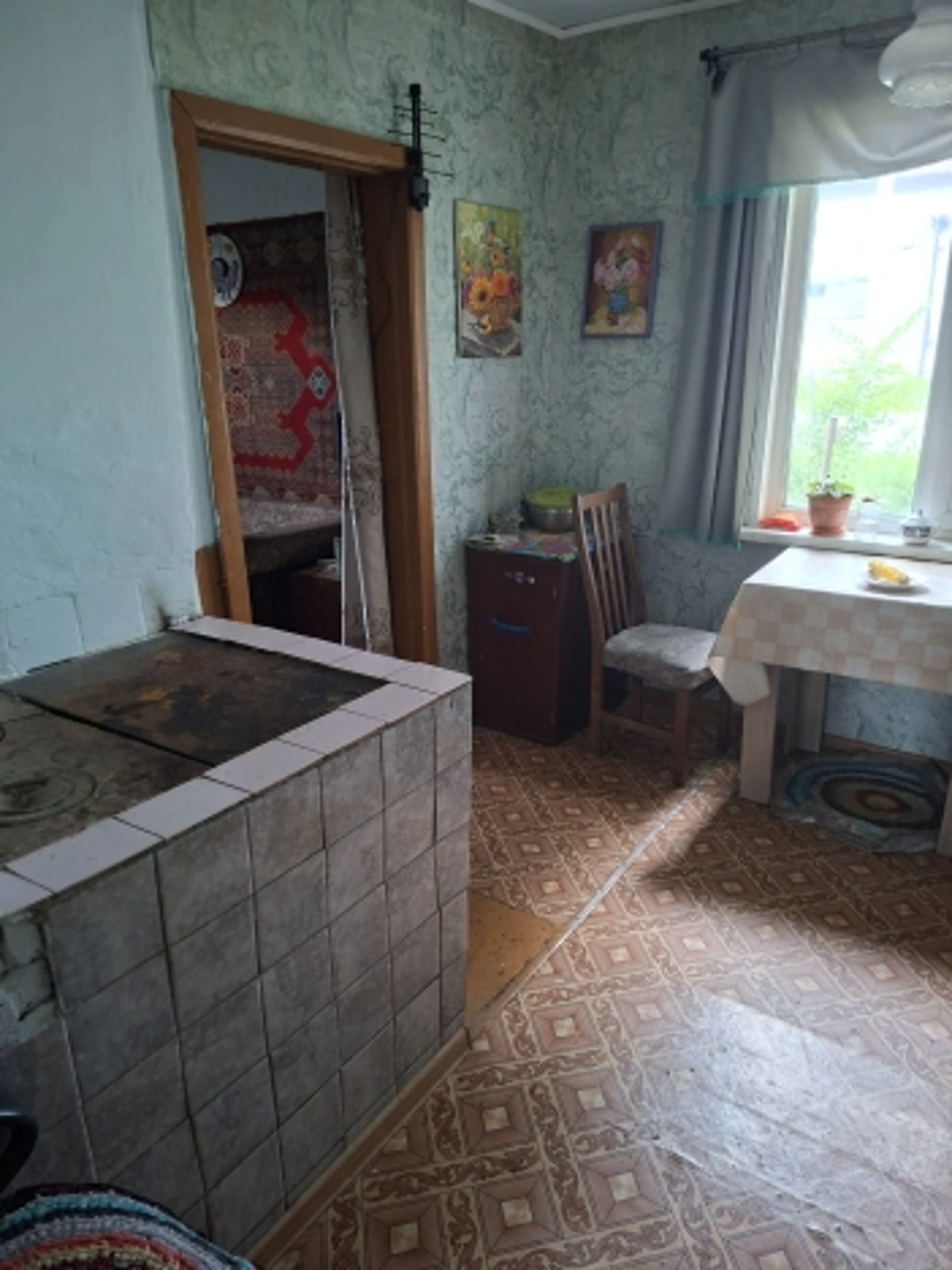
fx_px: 843
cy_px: 635
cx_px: 476
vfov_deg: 73.9
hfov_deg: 58.9
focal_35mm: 23
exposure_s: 1/24
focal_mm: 5.54
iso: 640
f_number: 1.8
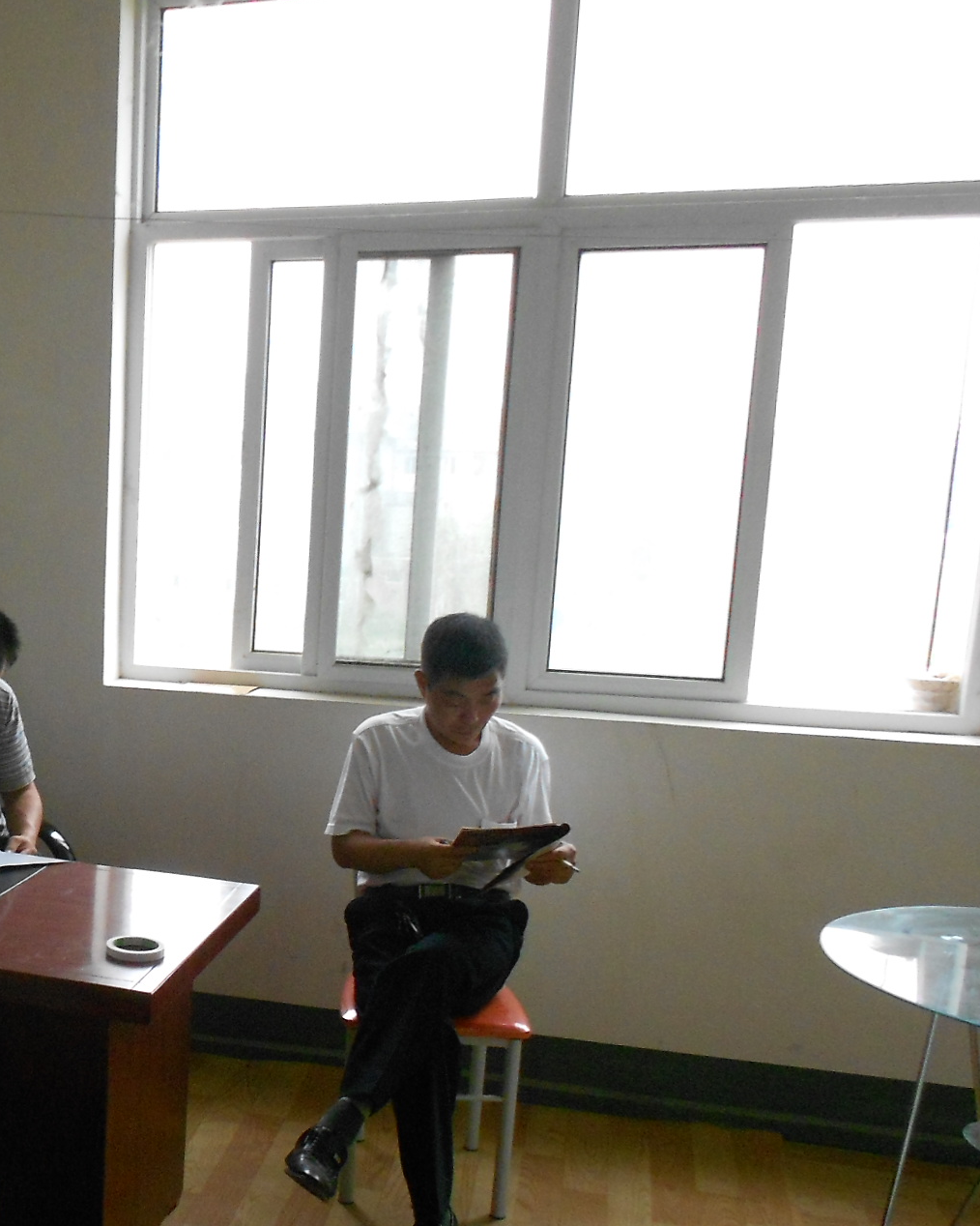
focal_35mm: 41
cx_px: 69
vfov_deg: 44.5
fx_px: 1487
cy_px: 739
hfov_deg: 34.1
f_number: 3.2
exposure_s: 1/30
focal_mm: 4.6
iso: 320
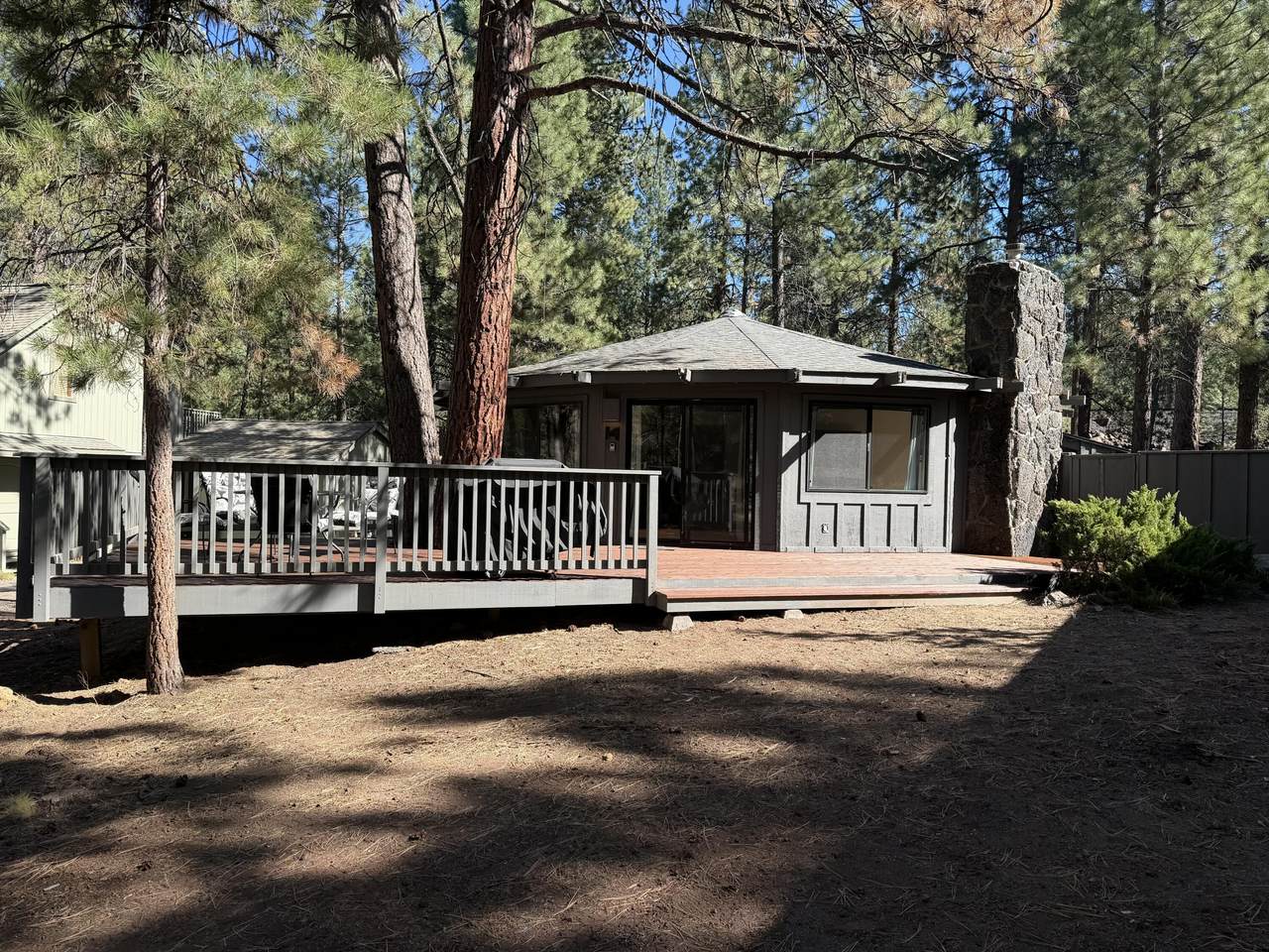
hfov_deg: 71.6
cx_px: 634
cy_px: 476
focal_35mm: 24
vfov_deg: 56.8
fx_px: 880
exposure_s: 1/1122
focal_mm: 6.76
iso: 80
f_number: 1.78
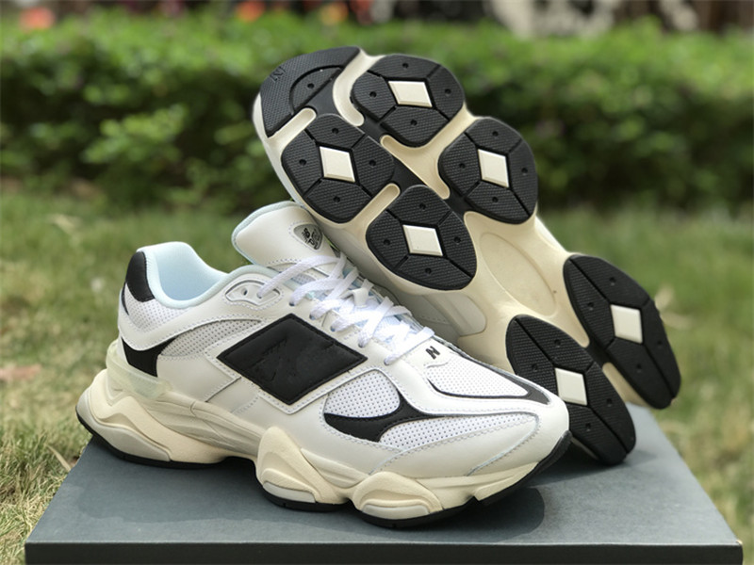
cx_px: 377
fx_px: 1242
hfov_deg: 33.8
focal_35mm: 57
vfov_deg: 25.7
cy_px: 282
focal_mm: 6.6
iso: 20
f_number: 2.8
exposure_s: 1/263
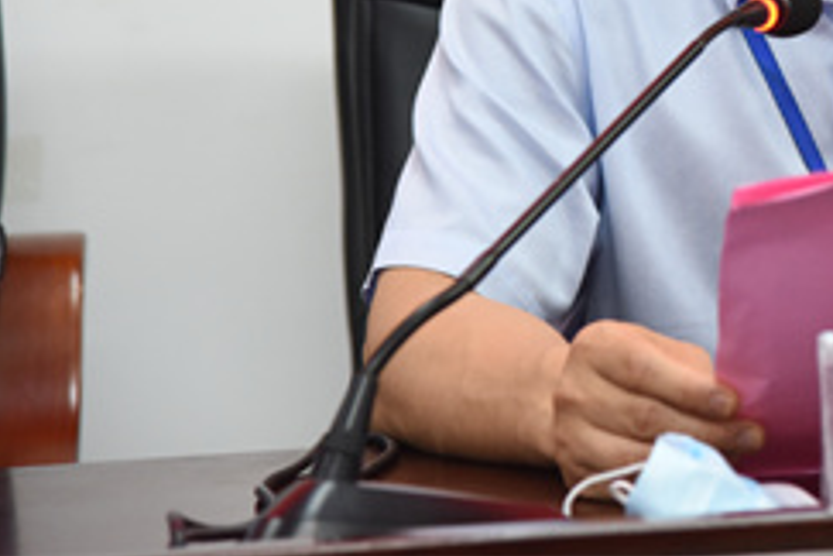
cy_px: -70
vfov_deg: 5.5
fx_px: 5761
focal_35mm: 249
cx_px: 912
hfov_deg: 8.2
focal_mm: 110
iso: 2000
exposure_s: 1/50
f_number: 4.5
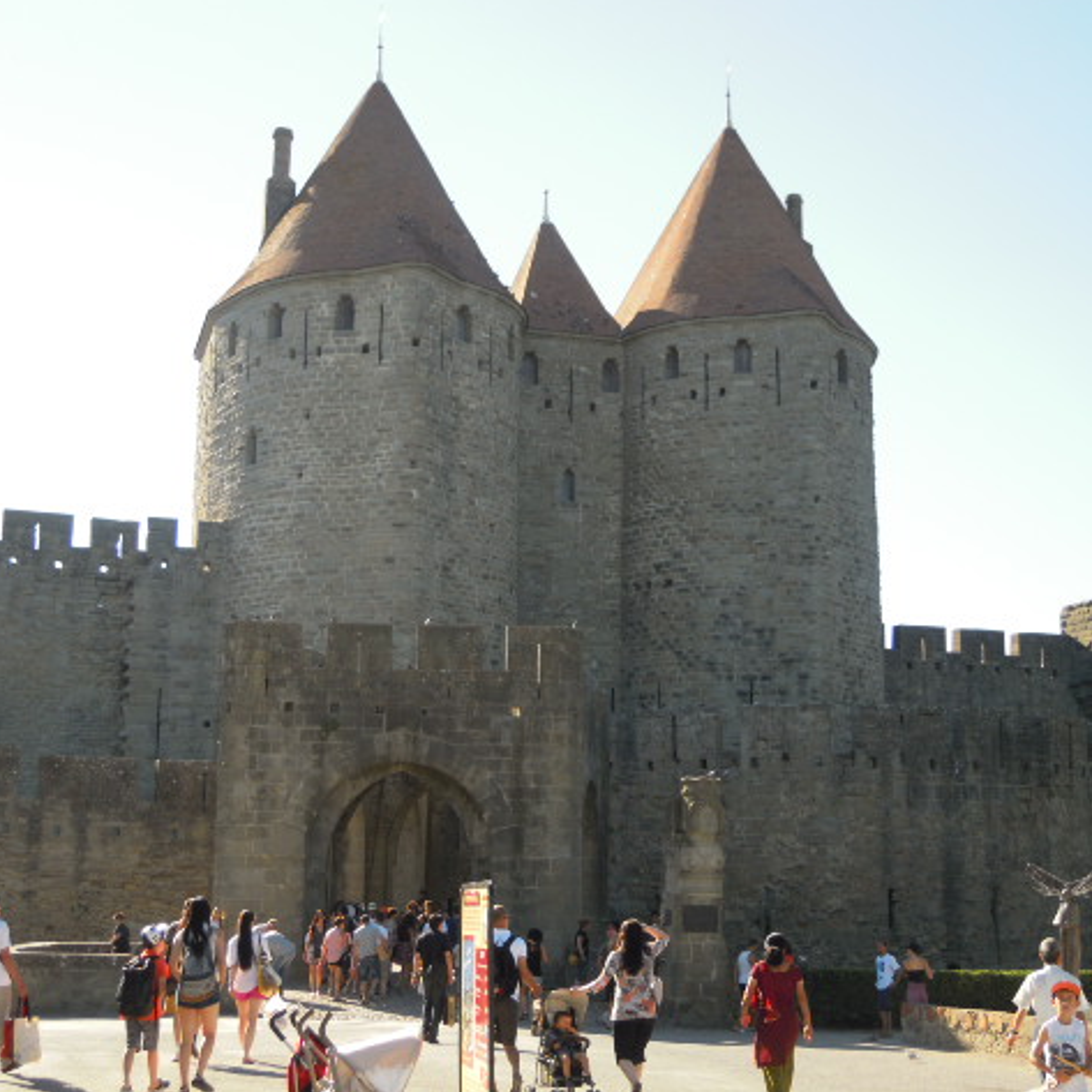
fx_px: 1749
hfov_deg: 34.7
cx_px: 540
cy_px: 540
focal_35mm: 49
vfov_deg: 34.7
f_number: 3.2
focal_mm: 7.3
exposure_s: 1/320
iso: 100
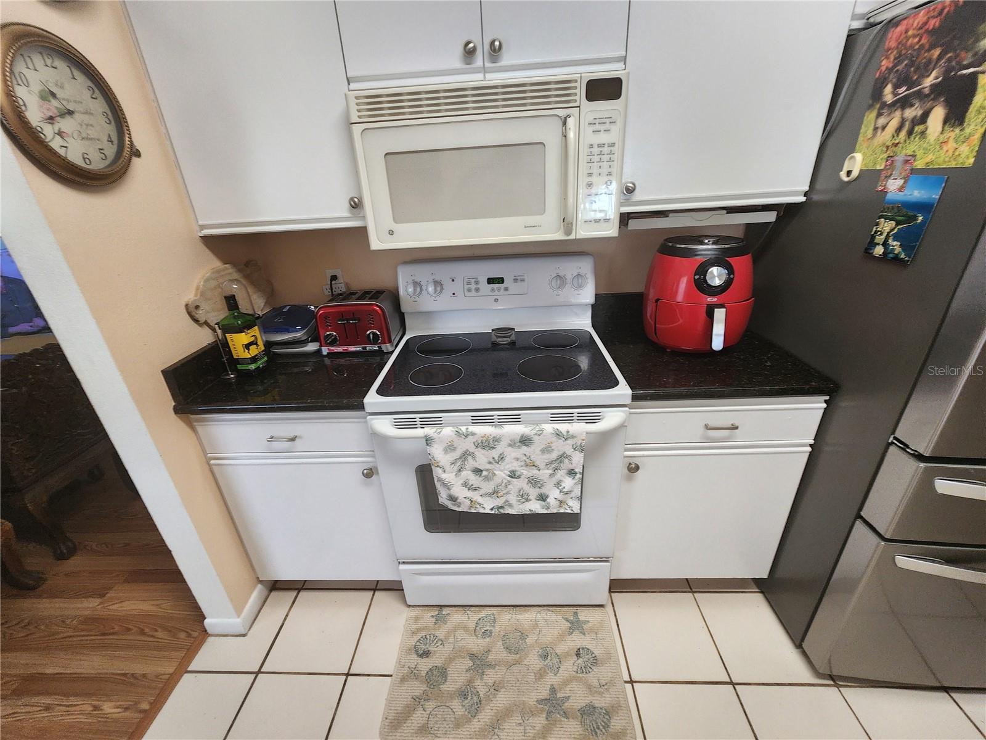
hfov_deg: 106.2
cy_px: 370
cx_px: 493
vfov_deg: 89.9
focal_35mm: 13
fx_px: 370
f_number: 2.2
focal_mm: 2.2
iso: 160
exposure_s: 1/60
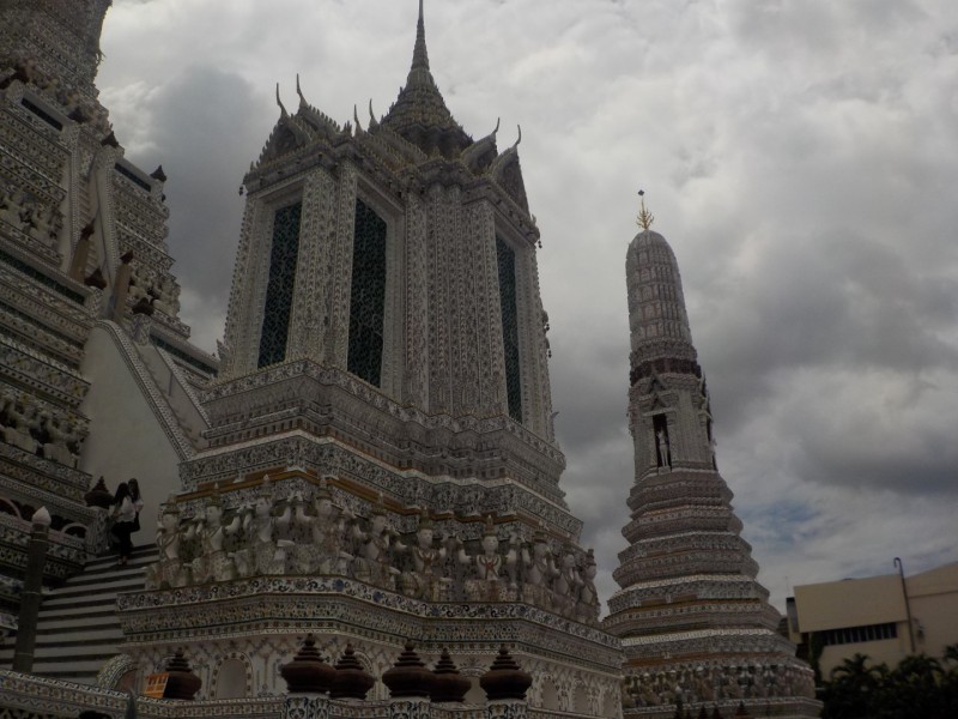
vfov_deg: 46.8
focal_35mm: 30
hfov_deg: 60.0
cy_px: 360
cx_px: 479
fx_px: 830
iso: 125
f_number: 6.6
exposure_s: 1/1600
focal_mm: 4.1
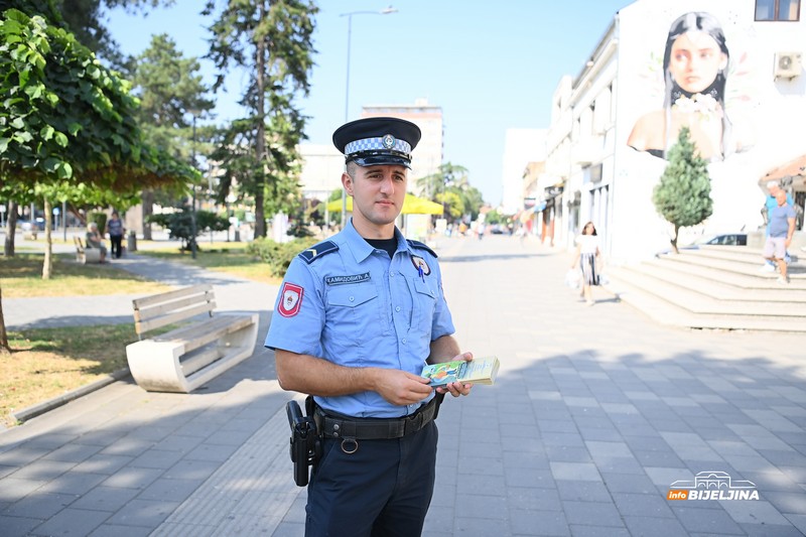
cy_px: 268
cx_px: 403
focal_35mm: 30
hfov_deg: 61.9
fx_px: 671
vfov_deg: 43.6
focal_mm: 30
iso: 250
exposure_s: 1/1600
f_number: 2.8
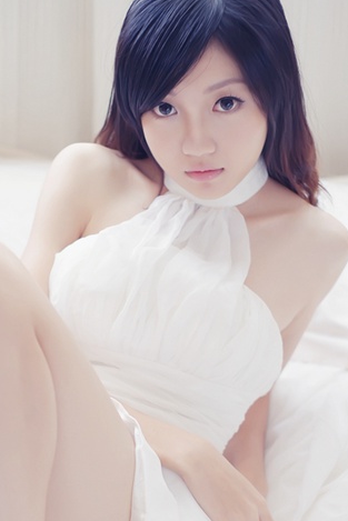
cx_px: 93
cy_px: 400
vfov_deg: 21.0
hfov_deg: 14.2
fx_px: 1391
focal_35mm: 96
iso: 200
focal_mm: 50
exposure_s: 1/60
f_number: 2.5
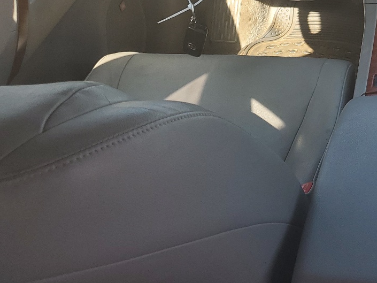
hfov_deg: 29.4
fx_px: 643
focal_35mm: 59
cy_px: 24
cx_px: 418
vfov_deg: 24.1
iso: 50
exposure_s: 1/323
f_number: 1.5
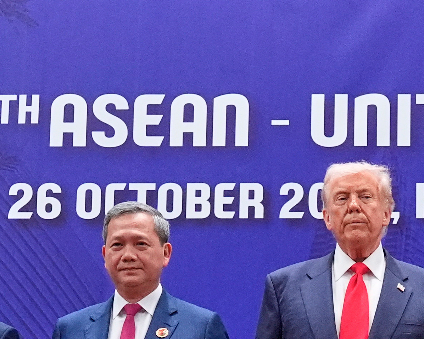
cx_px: 437
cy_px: 328
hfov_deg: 16.9
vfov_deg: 13.7
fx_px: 1392
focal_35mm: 111
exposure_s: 1/320
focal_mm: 24
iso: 5000
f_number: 4
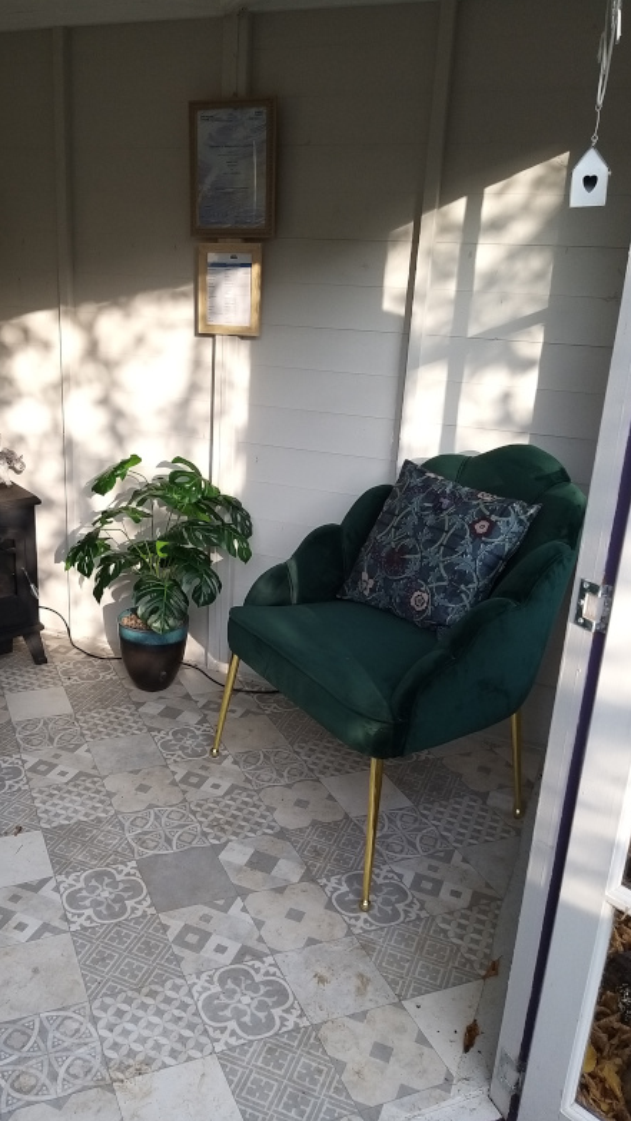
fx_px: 892
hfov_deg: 38.7
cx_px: 233
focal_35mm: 30
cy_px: 555
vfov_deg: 64.3
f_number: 1.7
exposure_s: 1/253
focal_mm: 3.93
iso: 50
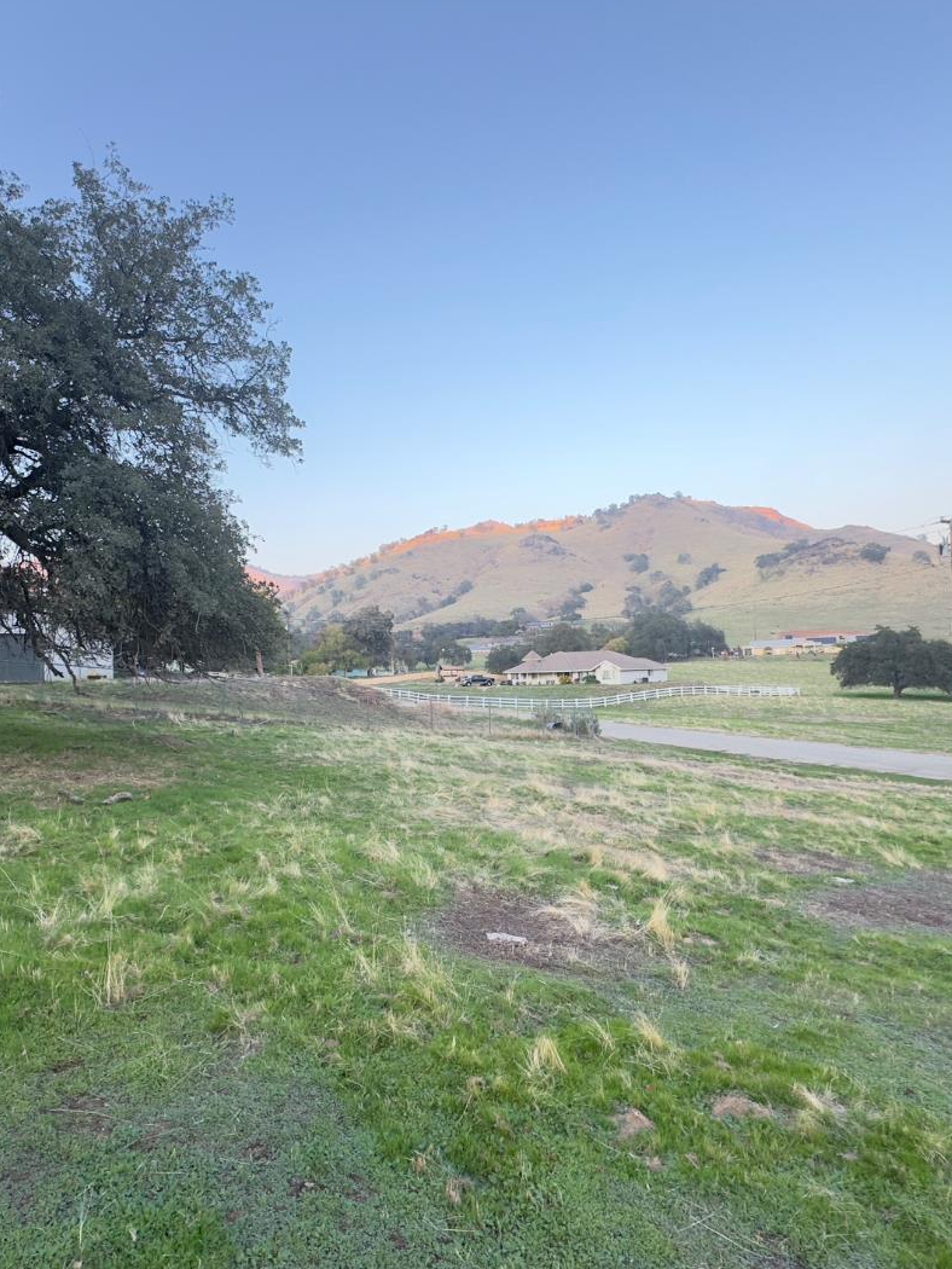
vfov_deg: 81.7
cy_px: 634
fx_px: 733
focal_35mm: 20
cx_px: 400
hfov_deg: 65.6
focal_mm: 2.22
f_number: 2.2
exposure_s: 1/107
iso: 40
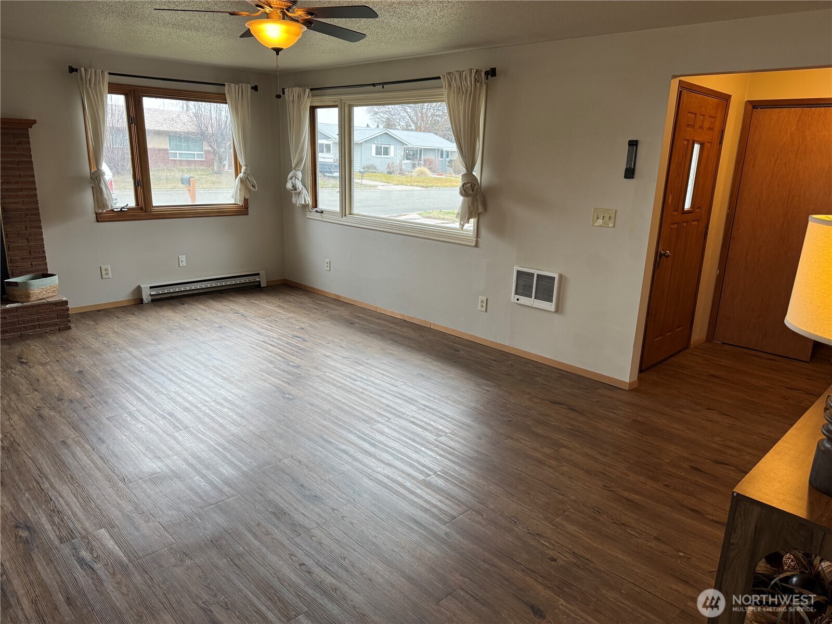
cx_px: 416
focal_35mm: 24
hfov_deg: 71.6
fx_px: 577
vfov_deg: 56.8
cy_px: 312
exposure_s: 1/120
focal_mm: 6.76
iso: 160
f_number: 1.78
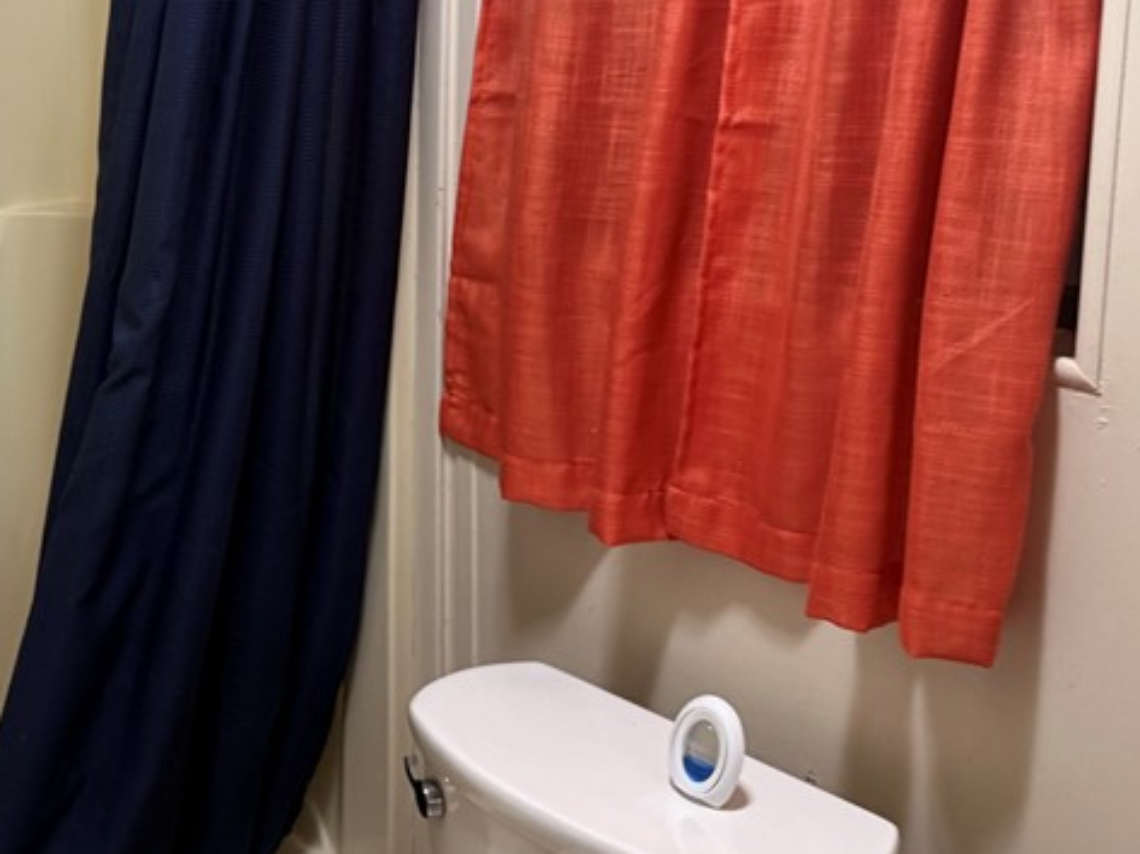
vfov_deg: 27.6
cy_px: 224
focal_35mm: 52
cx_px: 29
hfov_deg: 34.0
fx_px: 1711
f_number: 1.78
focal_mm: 6.76
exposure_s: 1/60
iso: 250
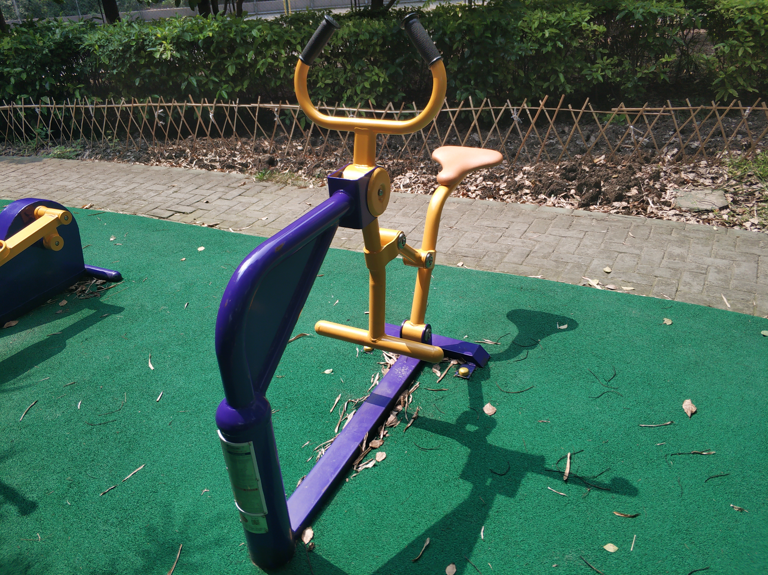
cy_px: 288
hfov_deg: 65.4
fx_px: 598
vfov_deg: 51.3
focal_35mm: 27
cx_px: 384
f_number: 1.8
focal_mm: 3.82
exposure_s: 1/731
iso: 100
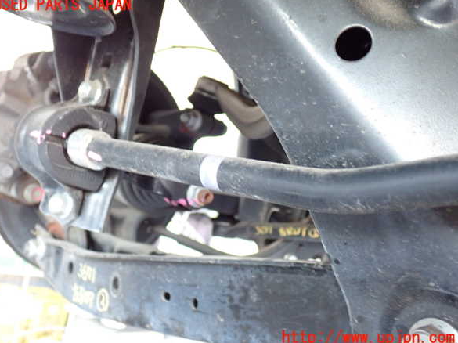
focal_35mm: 39
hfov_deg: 47.9
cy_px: 172
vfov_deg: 36.8
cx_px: 224
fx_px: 516
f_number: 2.7
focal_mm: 6.83
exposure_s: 1/15
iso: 800
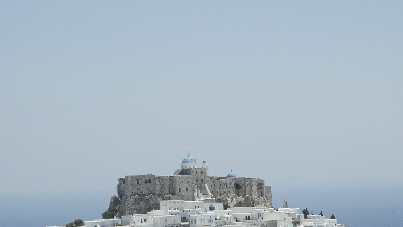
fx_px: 1357
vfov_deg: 9.5
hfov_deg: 16.9
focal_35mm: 127
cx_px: 194
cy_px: 196
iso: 200
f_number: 11
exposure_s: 1/500
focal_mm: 52
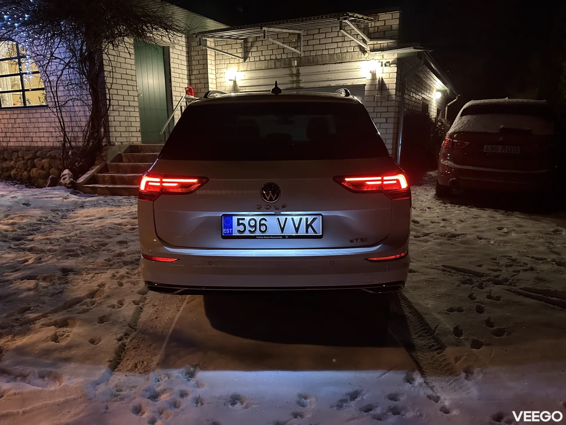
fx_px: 392
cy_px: 212
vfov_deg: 56.8
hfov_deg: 71.6
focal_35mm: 24
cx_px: 283
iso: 800
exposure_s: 1/25
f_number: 1.78
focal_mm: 6.86
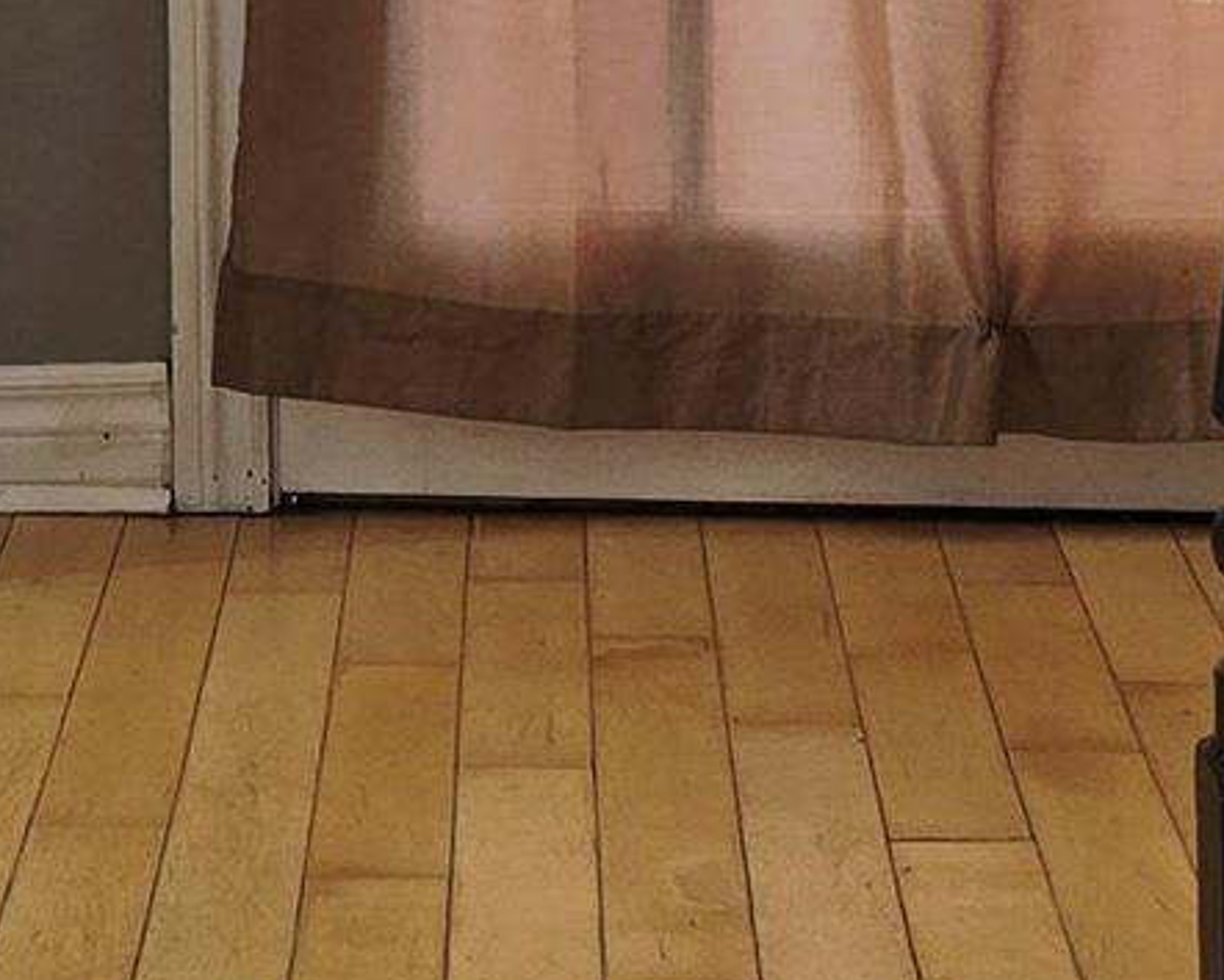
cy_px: -532
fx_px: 5654
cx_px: -55
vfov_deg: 9.6
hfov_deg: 12.2
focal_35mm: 156
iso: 32
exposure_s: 1/120
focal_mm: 6.3
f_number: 1.7
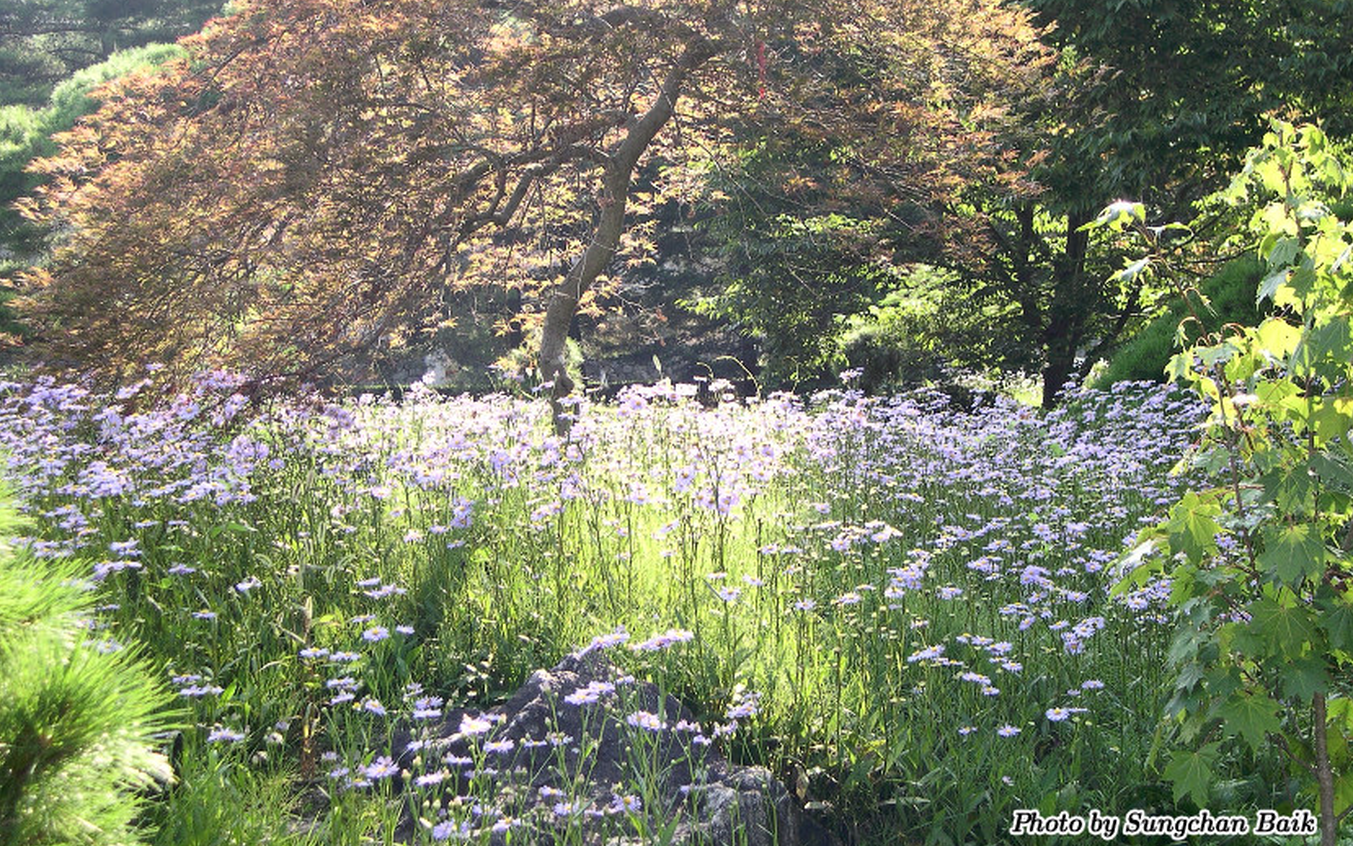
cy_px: 354
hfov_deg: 33.0
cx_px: 666
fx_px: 2286
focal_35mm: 62
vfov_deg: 20.9
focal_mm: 12.2
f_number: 3.4
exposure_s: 1/163
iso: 100
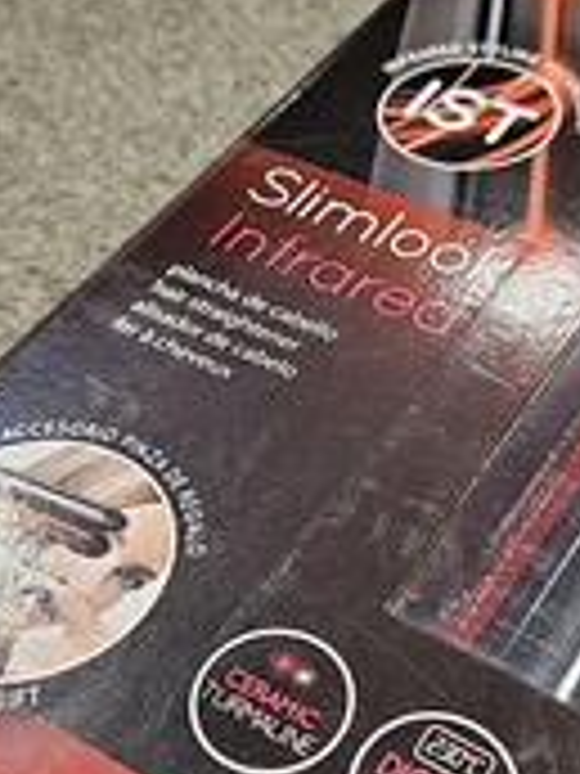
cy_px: 423
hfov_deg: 24.8
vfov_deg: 32.7
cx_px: 360
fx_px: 1318
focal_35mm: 59
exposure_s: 1/100
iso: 640
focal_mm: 5.4
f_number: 1.8
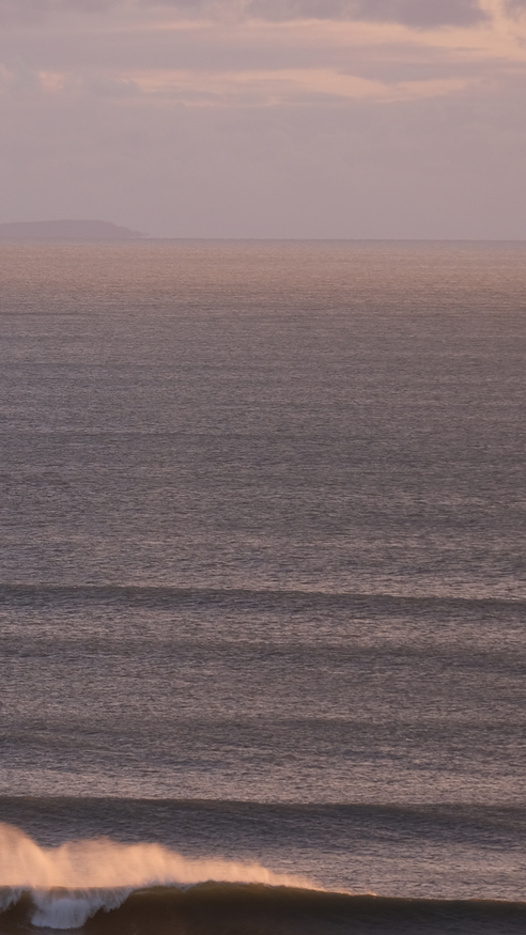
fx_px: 9698
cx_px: -276
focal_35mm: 391
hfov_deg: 3.1
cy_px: 568
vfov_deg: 5.5
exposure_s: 1/100
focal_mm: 135.7
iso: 160
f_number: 6
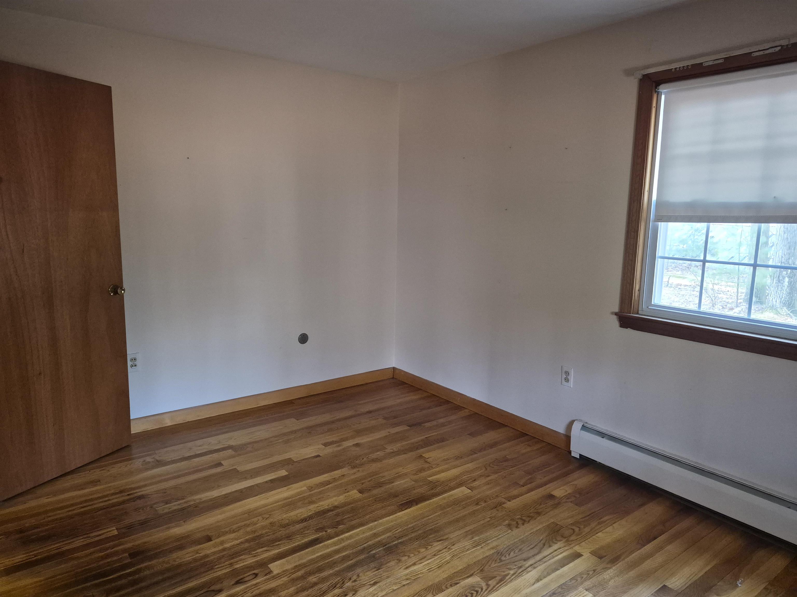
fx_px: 530
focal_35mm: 23
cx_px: 398
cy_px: 298
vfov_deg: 58.9
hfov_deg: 73.9
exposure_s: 1/120
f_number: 1.8
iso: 1000
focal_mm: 5.4
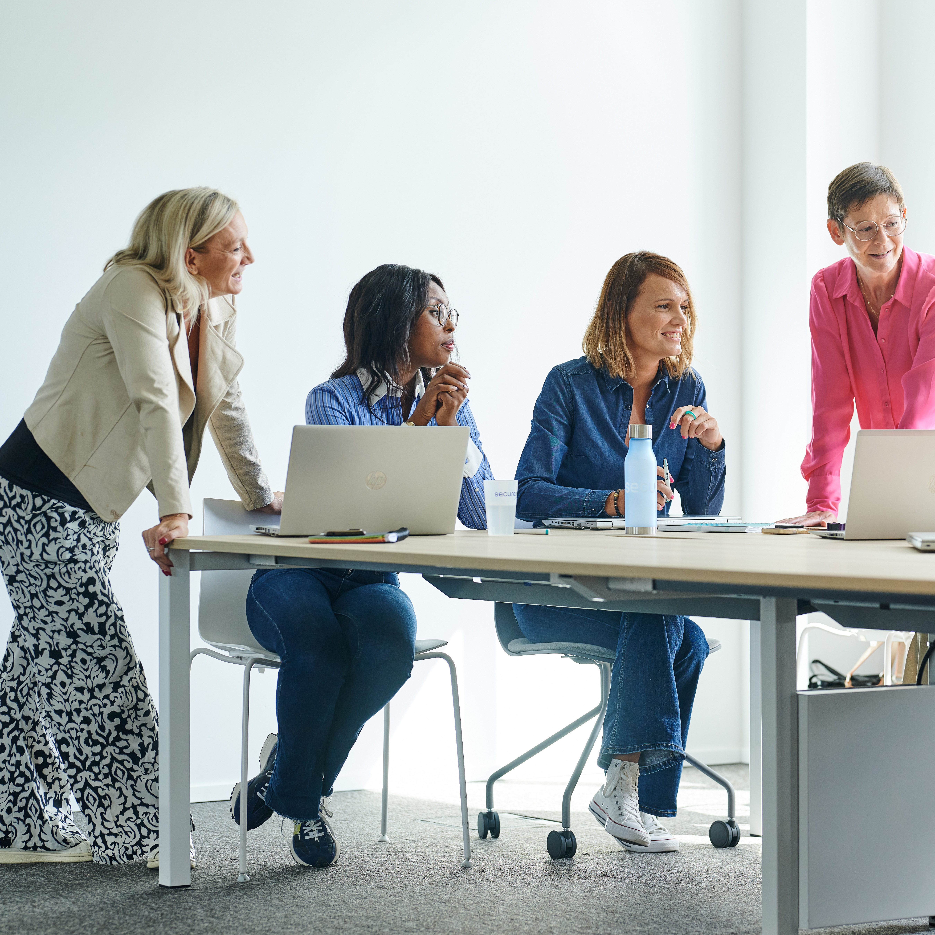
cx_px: 680
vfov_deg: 16.0
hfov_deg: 15.9
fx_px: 3331
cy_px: 466
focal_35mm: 109
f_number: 2.8
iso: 250
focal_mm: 85
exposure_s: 1/200
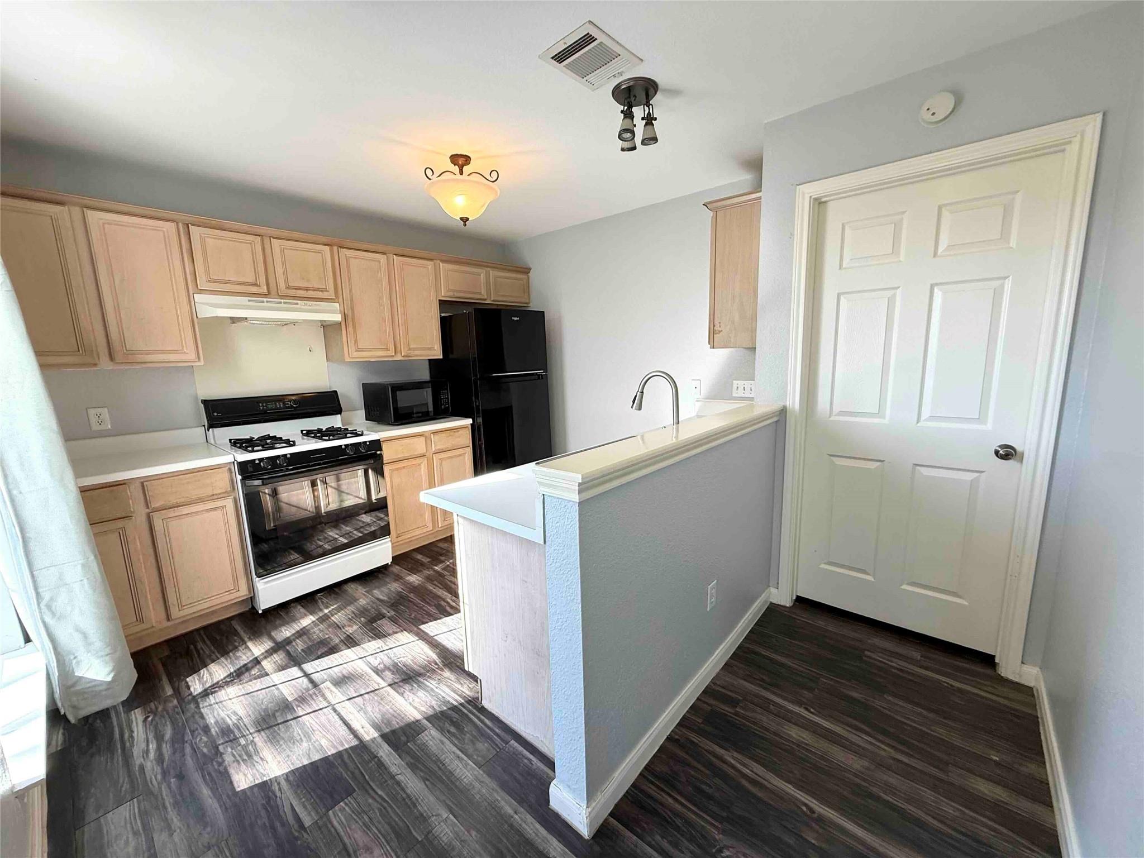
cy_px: 429
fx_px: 463
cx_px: 572
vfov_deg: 85.7
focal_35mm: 14
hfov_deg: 102.1
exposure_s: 1/120
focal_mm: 2.22
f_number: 2.2
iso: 100
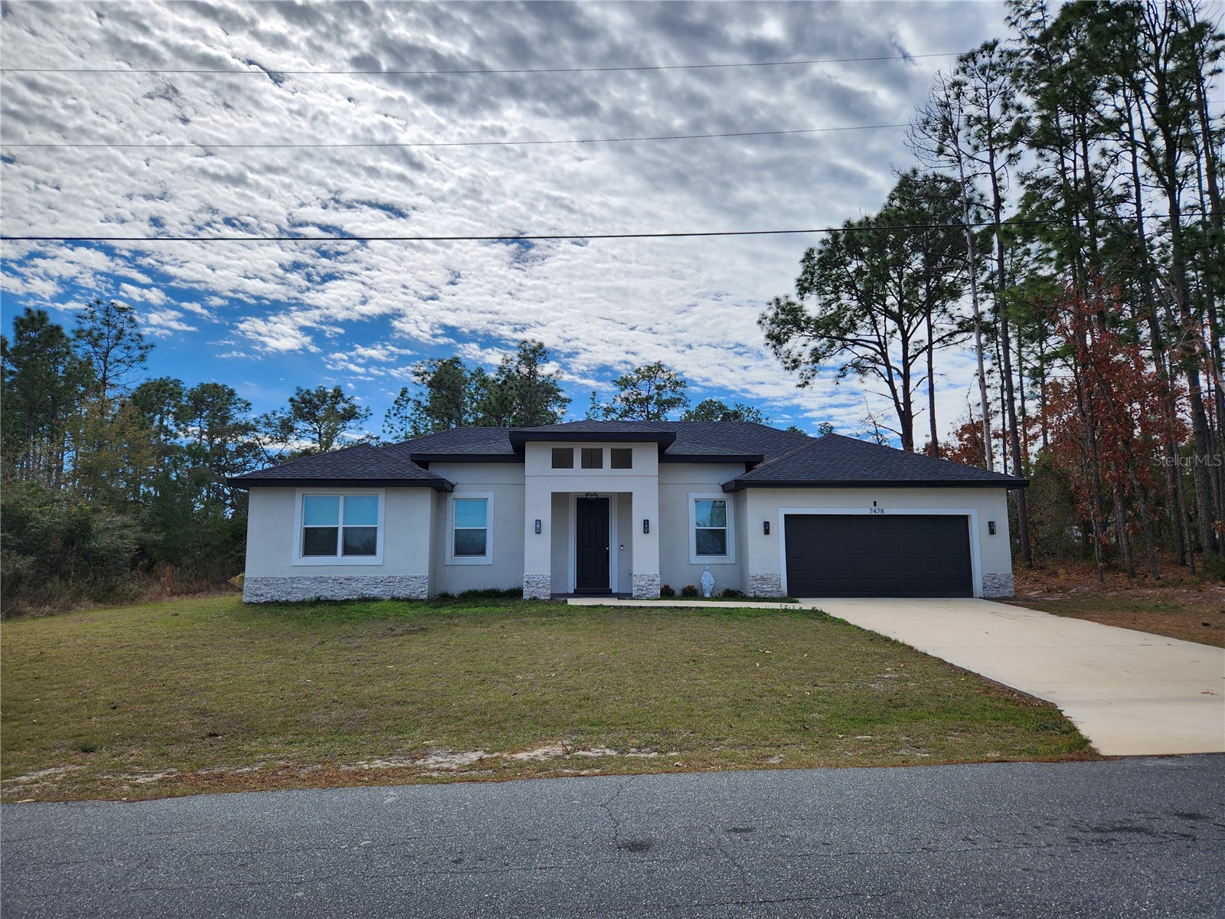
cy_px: 460
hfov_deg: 73.9
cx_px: 612
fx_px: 814
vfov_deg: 58.9
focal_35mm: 23
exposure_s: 1/3657
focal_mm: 5.4
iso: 20
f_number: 1.8
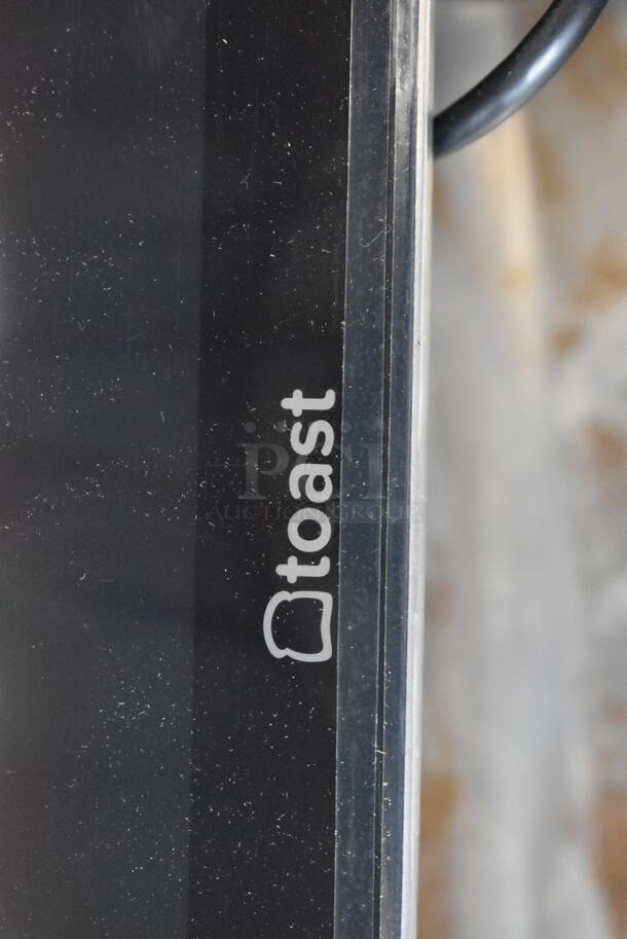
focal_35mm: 82
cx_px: 314
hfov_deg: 16.6
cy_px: 470
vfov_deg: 24.6
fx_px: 2152
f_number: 5.6
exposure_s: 1/100
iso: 8000
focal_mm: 55
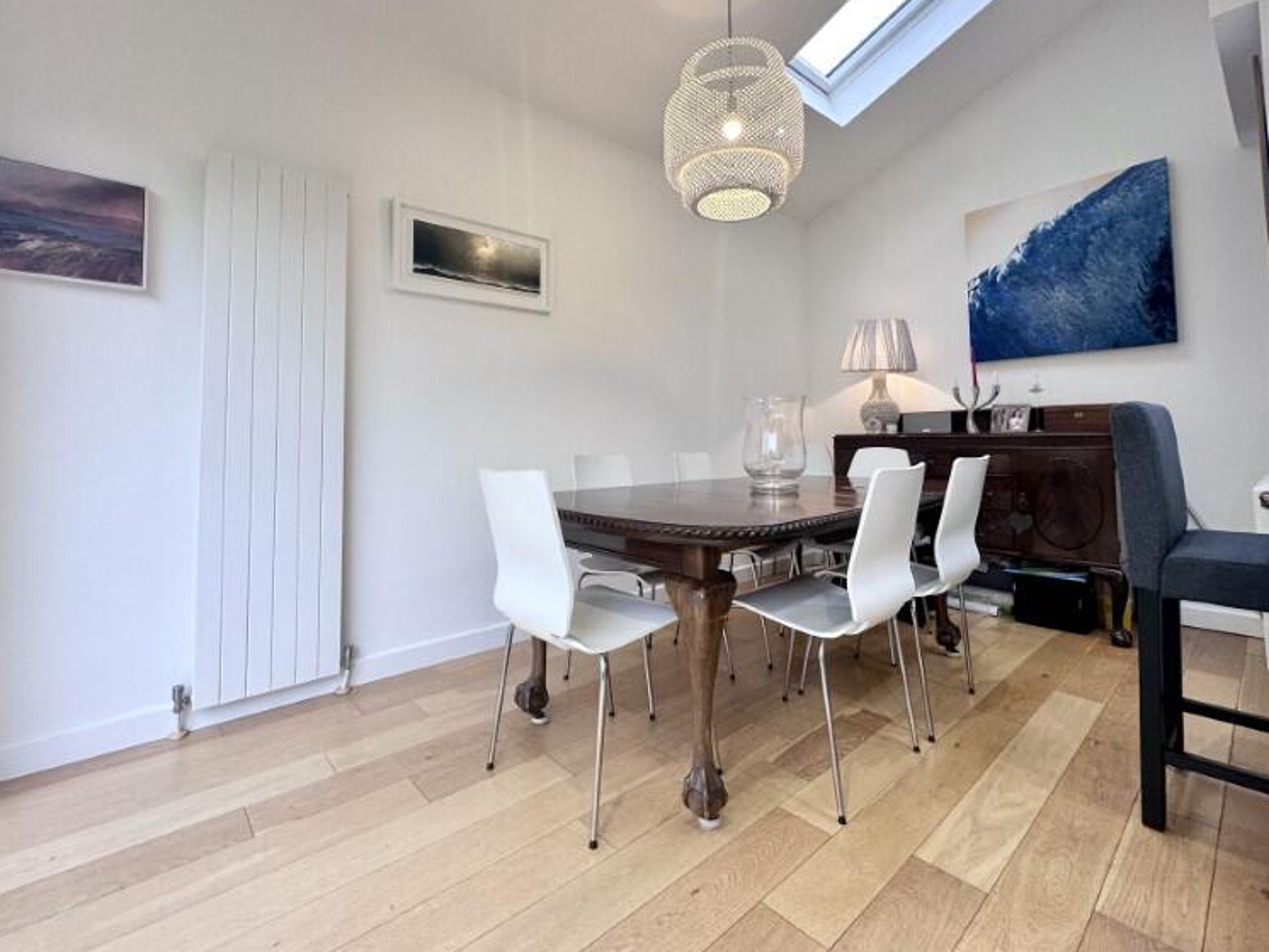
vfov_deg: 77.7
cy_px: 411
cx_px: 637
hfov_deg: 94.5
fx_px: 587
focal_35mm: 16
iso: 100
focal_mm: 2.22
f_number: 2.2
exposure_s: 1/100
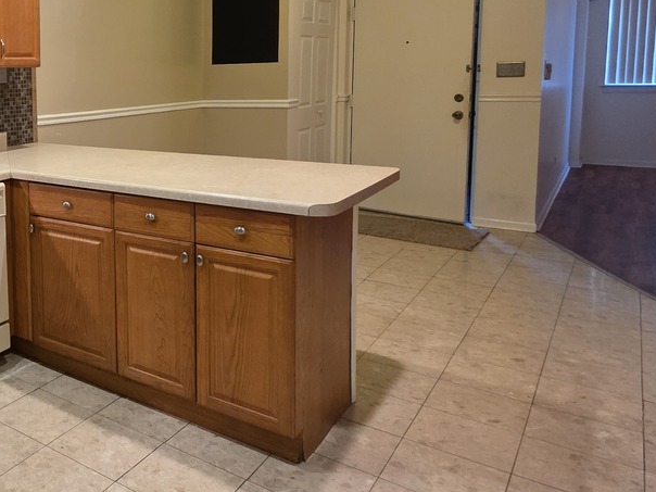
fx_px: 587
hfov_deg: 48.1
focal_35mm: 31
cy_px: 141
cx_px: -1
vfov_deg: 44.4
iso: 400
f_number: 1.9
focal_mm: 2.2
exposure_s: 1/60
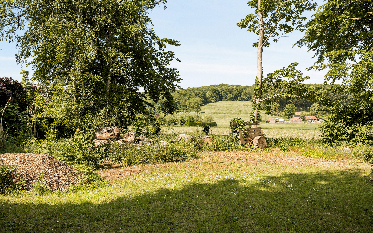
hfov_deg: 61.2
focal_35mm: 31
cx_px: 188
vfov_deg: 40.6
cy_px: 116
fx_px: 315
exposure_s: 1/200
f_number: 11
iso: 250
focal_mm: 30
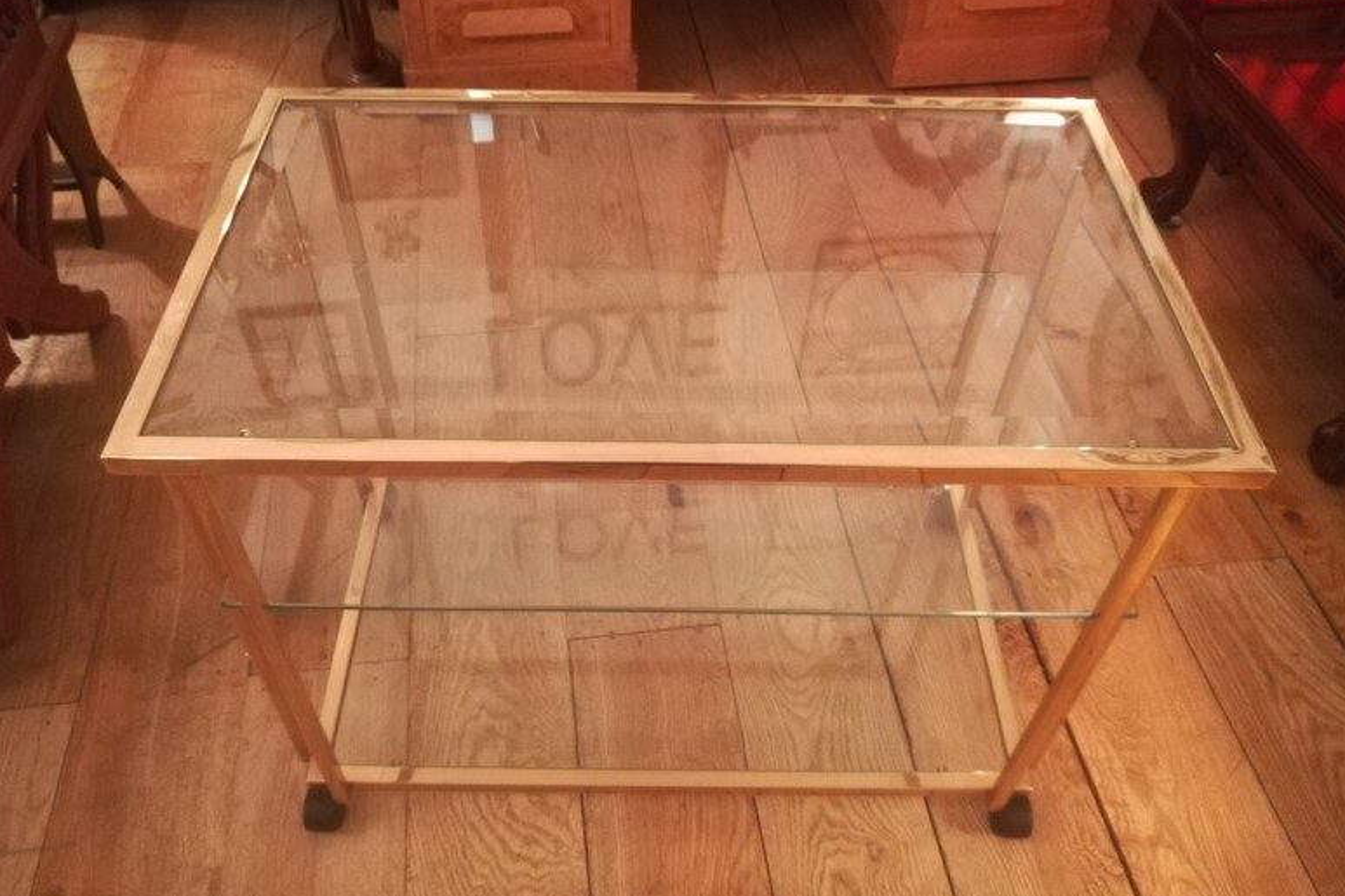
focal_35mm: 28
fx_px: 1046
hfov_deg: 65.5
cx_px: 654
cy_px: 428
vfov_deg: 46.4
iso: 1250
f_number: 2.2
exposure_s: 1/14.3
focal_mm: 3.83
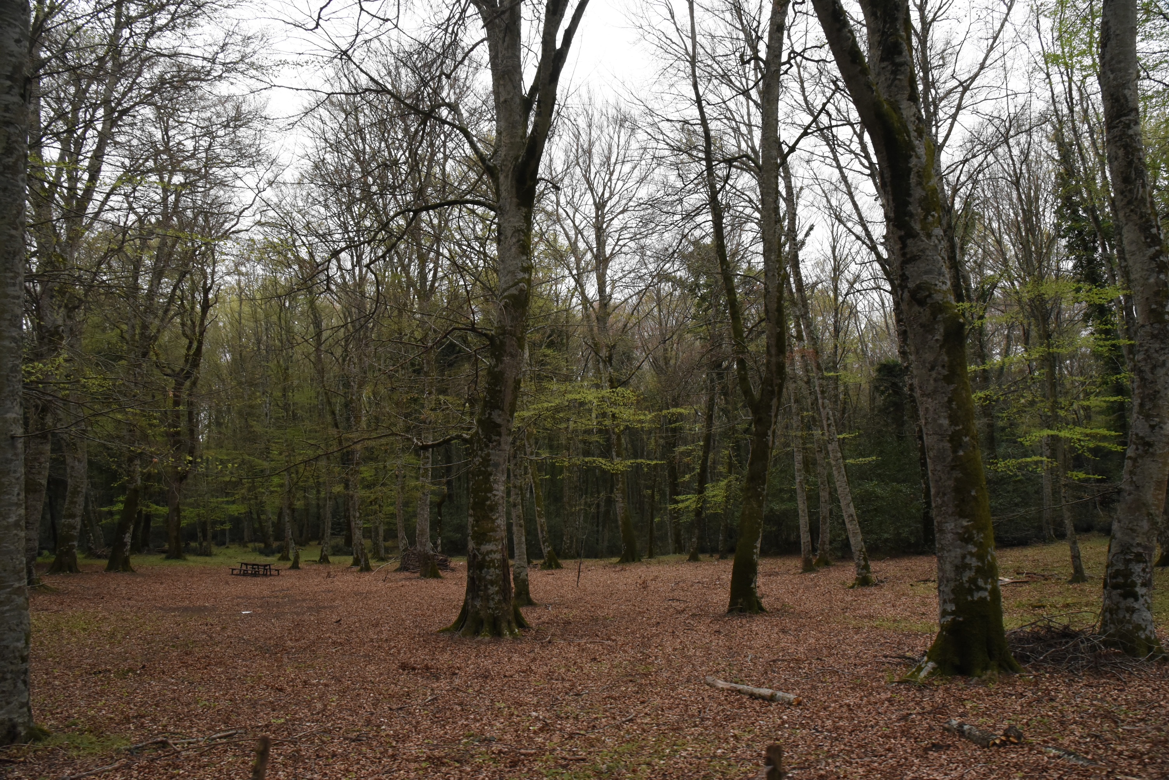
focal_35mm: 24
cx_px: 584
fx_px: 780
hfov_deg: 73.7
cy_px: 390
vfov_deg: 53.2
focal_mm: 24
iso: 3200
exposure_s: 1/800
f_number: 14
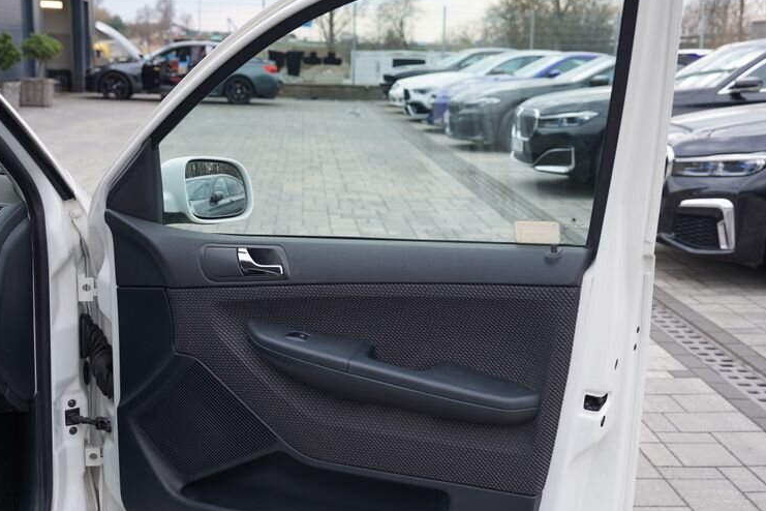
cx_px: 401
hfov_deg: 41.9
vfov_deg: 28.6
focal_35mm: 47
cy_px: 273
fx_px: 1000
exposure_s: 1/200
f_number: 5
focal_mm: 34
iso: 100
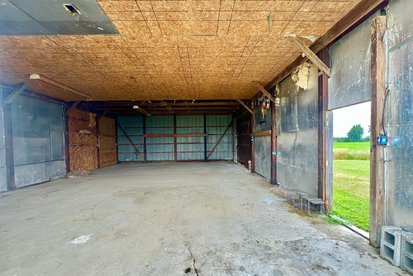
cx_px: 206
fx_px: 161
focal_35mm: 14
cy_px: 148
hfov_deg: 104.2
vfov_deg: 81.1
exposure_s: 1/99
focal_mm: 1.57
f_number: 1.8
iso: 50
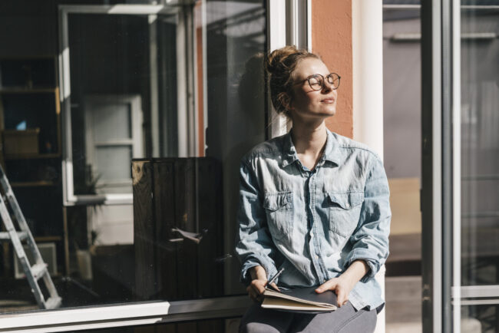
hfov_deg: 36.2
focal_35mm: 55
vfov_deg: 24.6
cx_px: 250
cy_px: 166
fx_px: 763
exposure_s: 1/4000
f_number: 2.8
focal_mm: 55
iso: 160
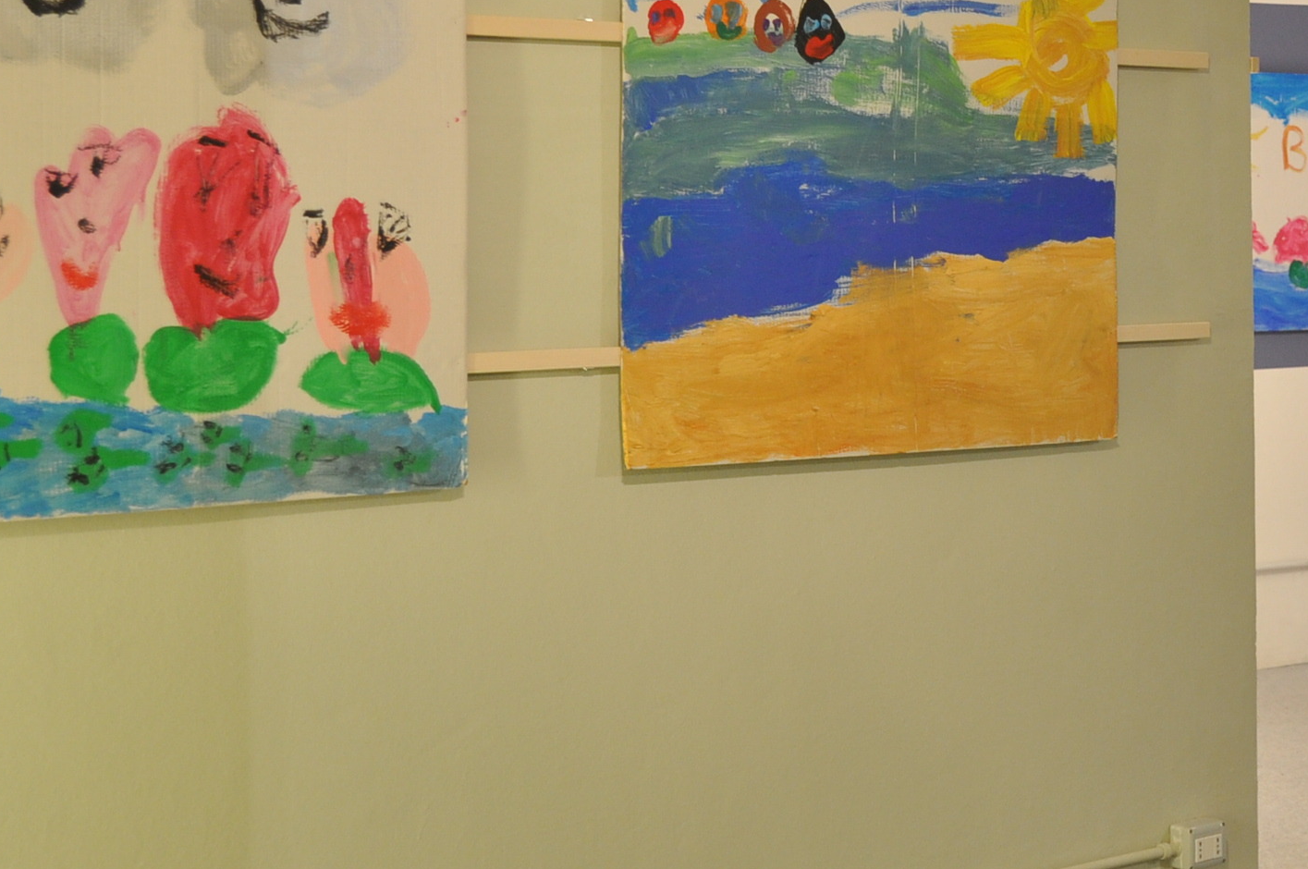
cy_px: 183
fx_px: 2722
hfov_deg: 26.5
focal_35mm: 75
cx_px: 1060
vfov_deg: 18.0
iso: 400
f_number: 3.2
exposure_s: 1/40
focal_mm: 22
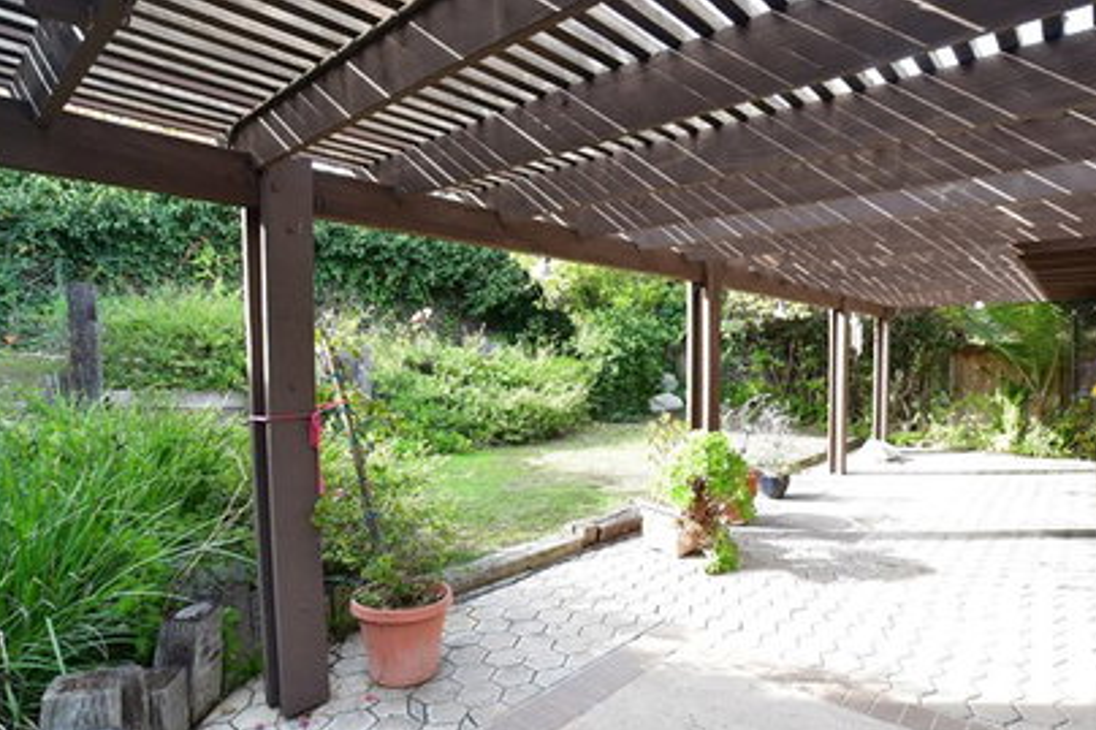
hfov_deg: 85.1
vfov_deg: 62.9
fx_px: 596
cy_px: 366
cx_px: 575
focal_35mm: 20
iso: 400
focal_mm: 11
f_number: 5.6
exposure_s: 1/125
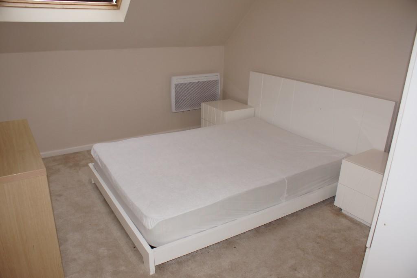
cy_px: 139
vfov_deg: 47.9
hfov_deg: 67.4
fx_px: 313
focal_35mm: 27
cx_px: 208
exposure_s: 1/160
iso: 250
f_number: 4
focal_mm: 18
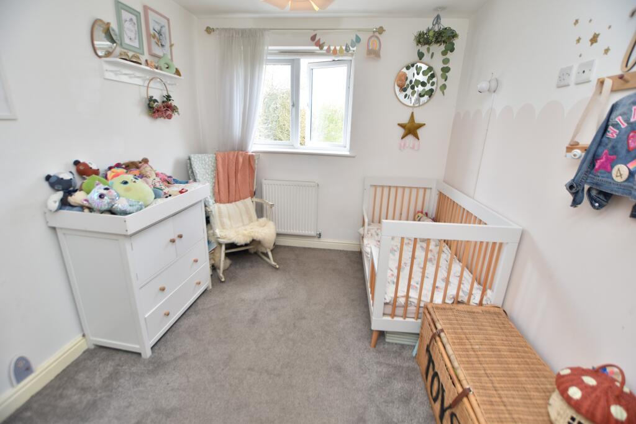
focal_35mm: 15
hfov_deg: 100.4
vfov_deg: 77.3
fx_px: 265
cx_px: 318
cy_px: 212
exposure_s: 1/50
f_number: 3.5
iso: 100
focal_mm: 10
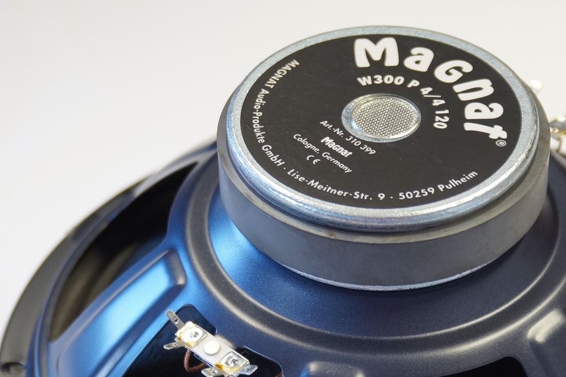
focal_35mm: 129
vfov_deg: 10.6
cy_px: 344
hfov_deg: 15.8
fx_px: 2027
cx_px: 397
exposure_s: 1/100
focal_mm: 45
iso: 400
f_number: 2.8
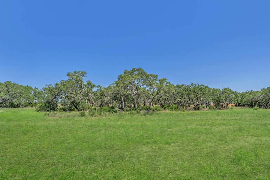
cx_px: 164
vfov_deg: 66.7
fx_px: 135
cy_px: 108
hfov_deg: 88.7
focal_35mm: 18
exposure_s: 1/250
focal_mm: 14
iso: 320
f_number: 10
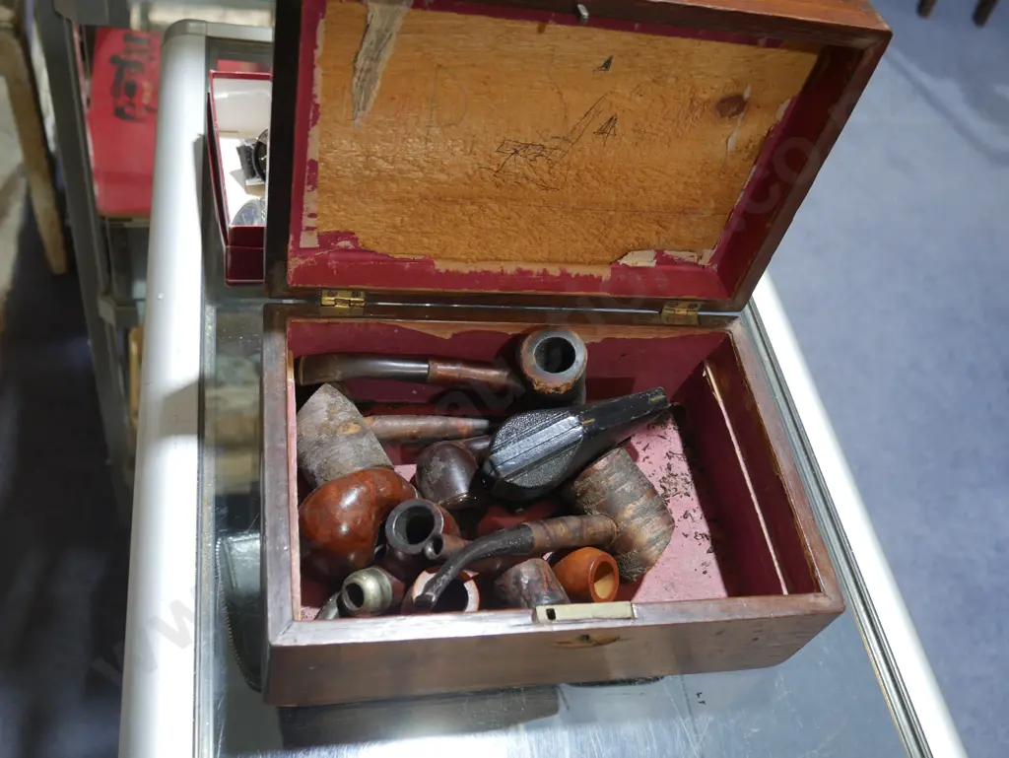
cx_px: 504
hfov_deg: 53.9
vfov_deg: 41.8
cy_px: 379
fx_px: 992
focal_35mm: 34
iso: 500
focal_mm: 17
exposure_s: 1/60
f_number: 4
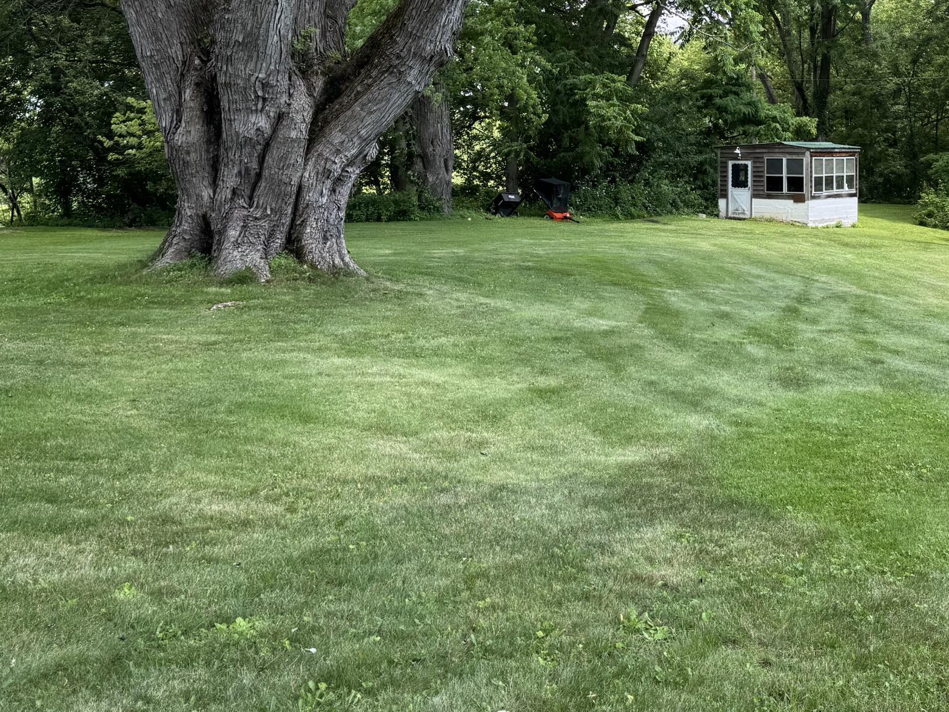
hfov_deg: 40.6
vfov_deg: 31.0
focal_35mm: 46
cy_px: 188
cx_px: 644
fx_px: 1261
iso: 80
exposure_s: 1/558
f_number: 1.78
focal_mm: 6.76
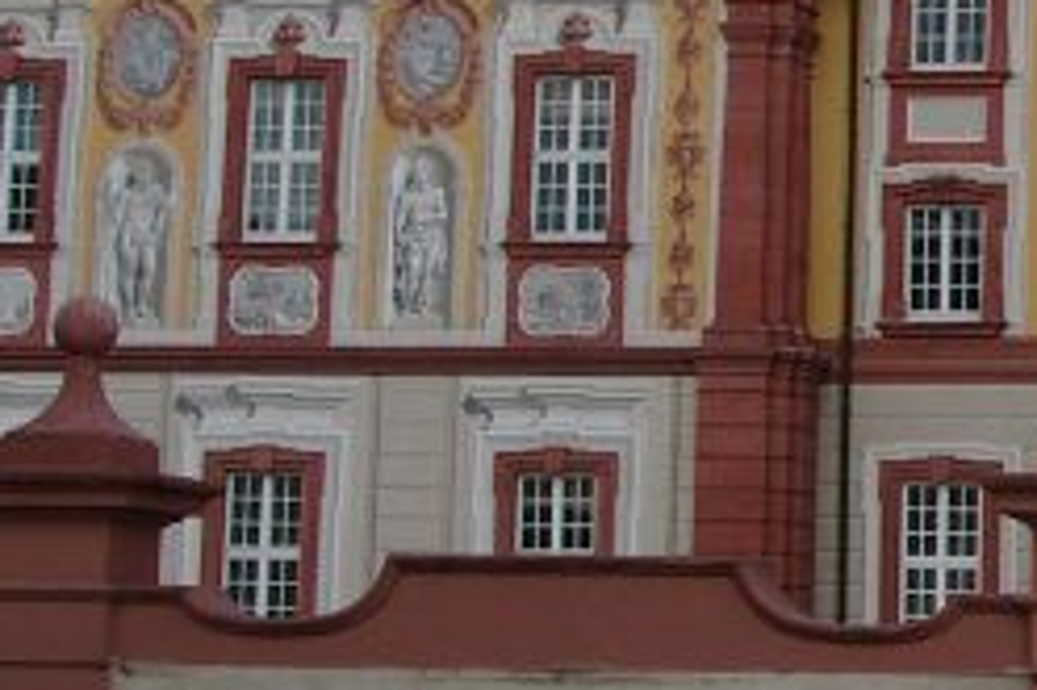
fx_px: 3282
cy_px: 0
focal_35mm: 114
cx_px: 1363
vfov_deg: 11.9
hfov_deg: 16.9
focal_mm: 7.13
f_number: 4
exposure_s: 1/208
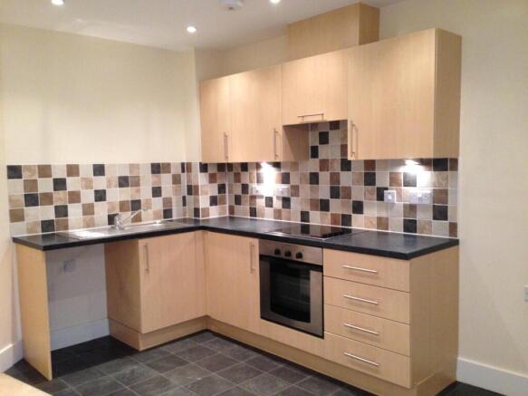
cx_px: 264
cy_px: 198
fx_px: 503
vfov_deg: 42.9
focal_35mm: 33
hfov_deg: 55.4
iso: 250
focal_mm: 4.12
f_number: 2.4
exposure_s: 1/20
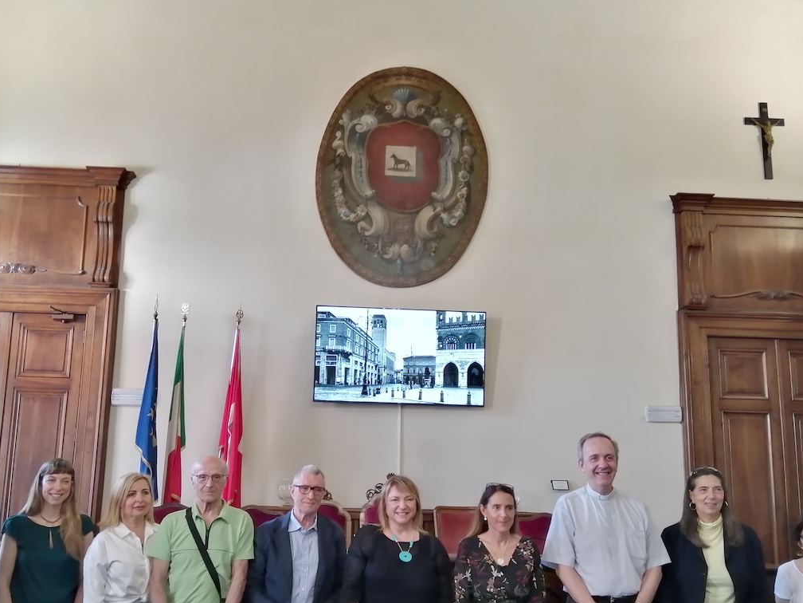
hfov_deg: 55.3
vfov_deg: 42.7
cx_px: 385
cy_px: 368
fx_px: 766
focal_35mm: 33
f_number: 1.8
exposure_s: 1/33.3
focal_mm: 3.6
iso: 160
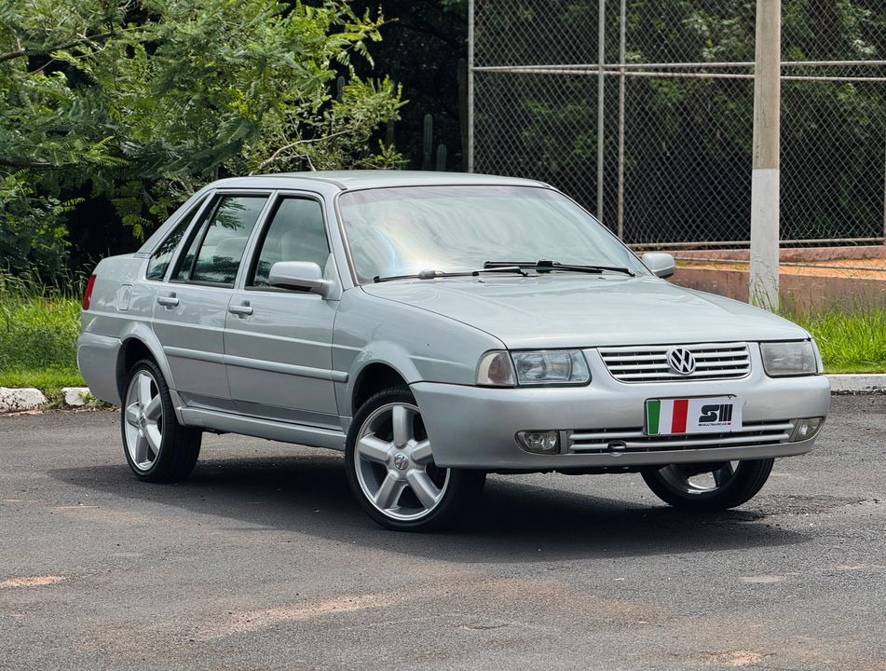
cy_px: 336
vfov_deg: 12.4
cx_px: 443
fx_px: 3082
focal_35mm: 120
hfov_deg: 16.4
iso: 50
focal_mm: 15.66
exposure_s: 1/3690
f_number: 2.8
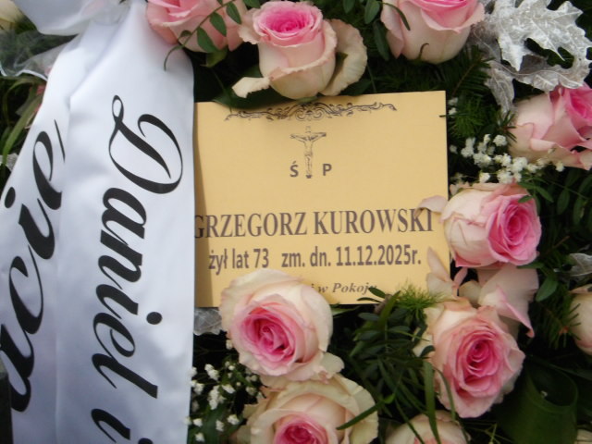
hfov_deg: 22.5
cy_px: 222
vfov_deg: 17.0
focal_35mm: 87
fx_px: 1488
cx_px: 296
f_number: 19.9
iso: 788
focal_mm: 15.6
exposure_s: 1/60
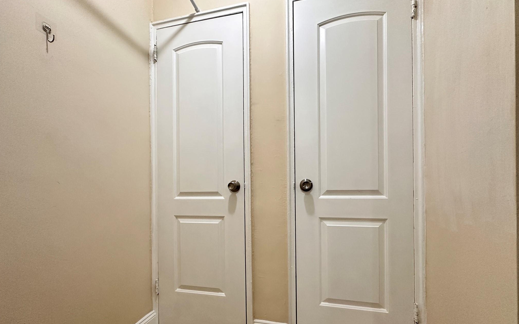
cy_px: 189
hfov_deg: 101.5
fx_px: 212
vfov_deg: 74.2
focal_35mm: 15
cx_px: 259
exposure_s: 1/120
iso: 250
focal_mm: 2.22
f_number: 2.2
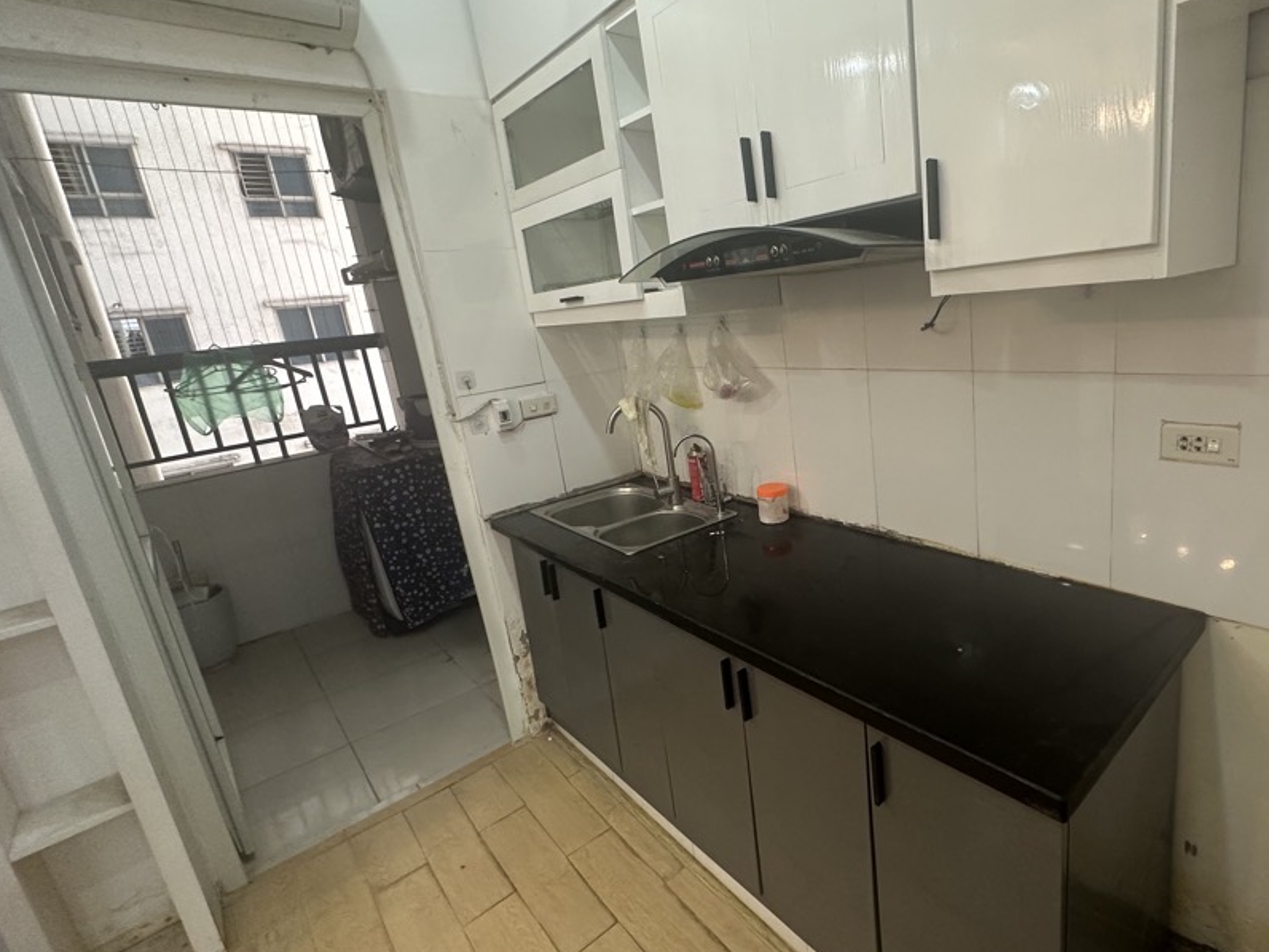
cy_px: 462
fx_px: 660
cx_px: 783
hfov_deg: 86.3
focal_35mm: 18
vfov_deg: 71.6
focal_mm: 2.22
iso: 250
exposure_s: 1/50
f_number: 2.2
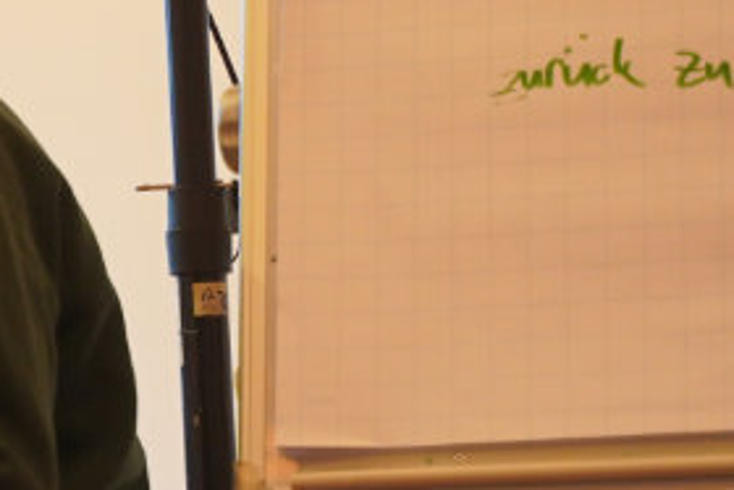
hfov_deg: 5.8
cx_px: -784
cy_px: 101
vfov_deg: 4.0
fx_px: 6997
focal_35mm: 343
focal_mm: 75
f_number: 4
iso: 1600
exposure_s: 1/160
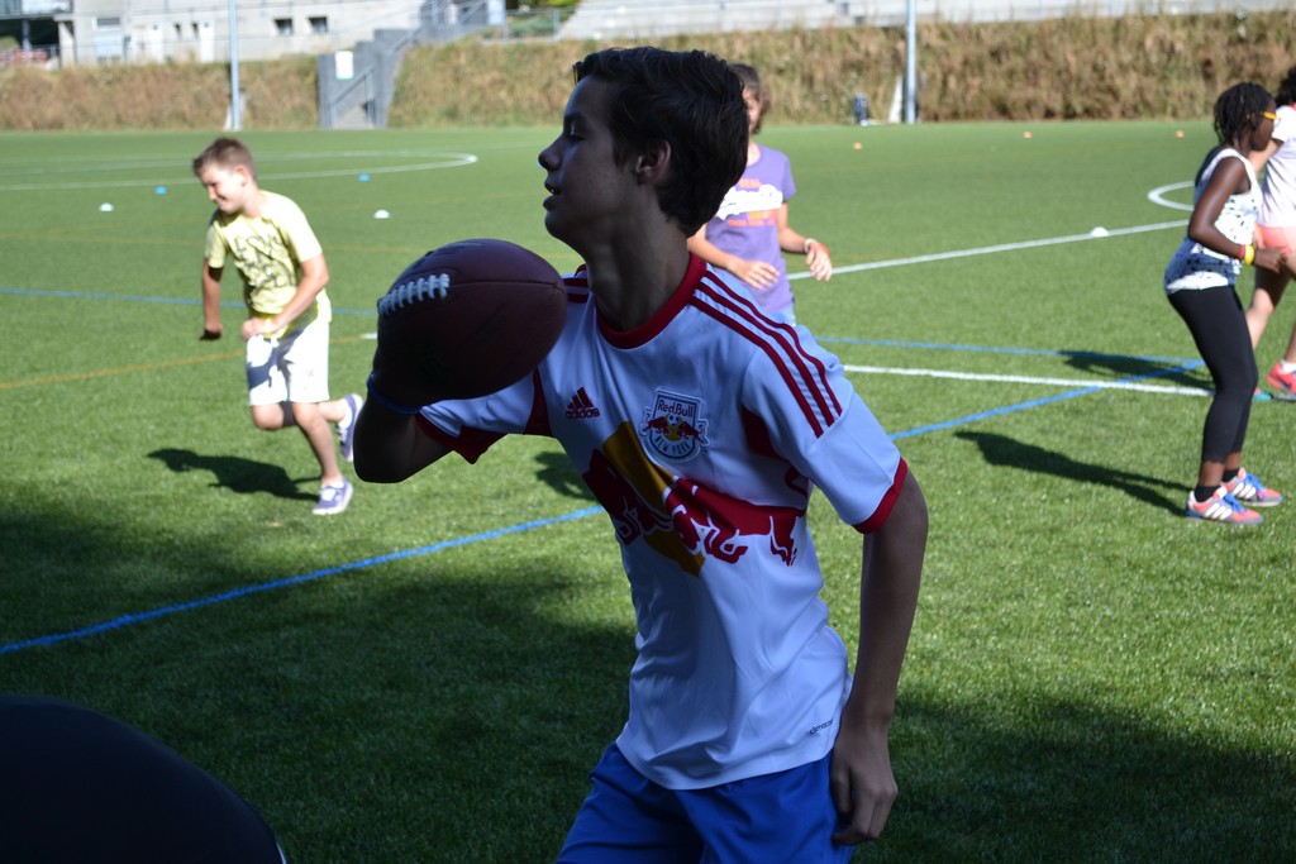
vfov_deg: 21.6
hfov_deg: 31.9
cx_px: 648
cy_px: 432
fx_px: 2268
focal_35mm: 63
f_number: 5.3
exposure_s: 1/1000
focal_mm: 42
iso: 400
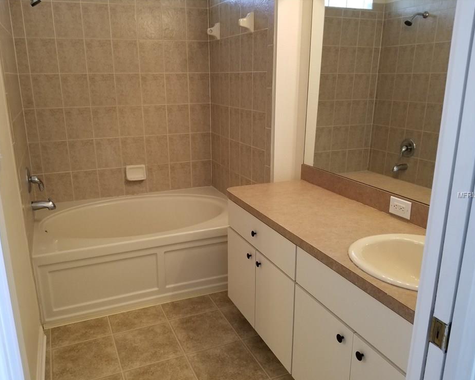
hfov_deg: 62.2
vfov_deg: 51.5
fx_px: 394
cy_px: 195
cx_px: 226
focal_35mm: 28
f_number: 1.7
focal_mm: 4.3
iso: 160
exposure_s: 1/60
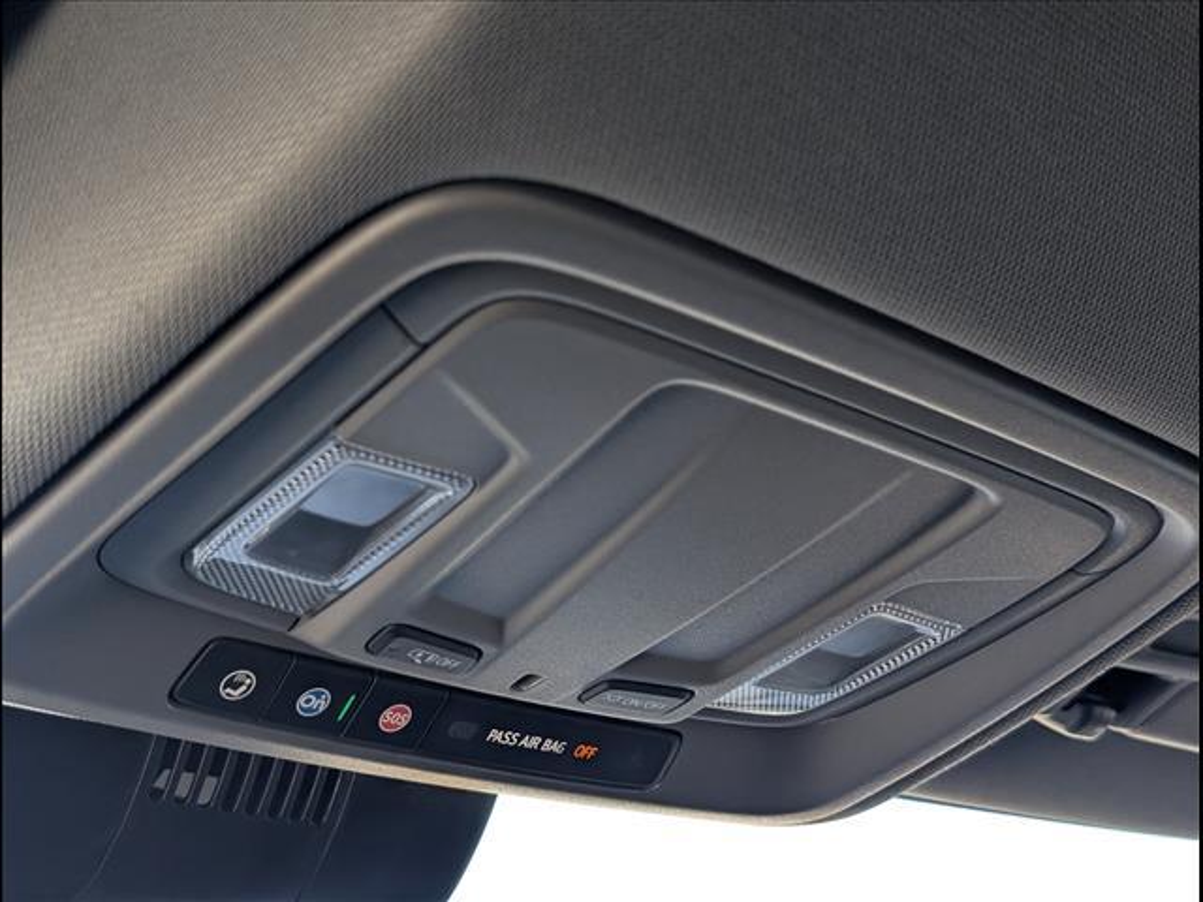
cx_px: 602
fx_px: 1703
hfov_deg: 38.9
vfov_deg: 29.7
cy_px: 451
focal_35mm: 49
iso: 98
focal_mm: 6.9
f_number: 1.68
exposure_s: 1/208
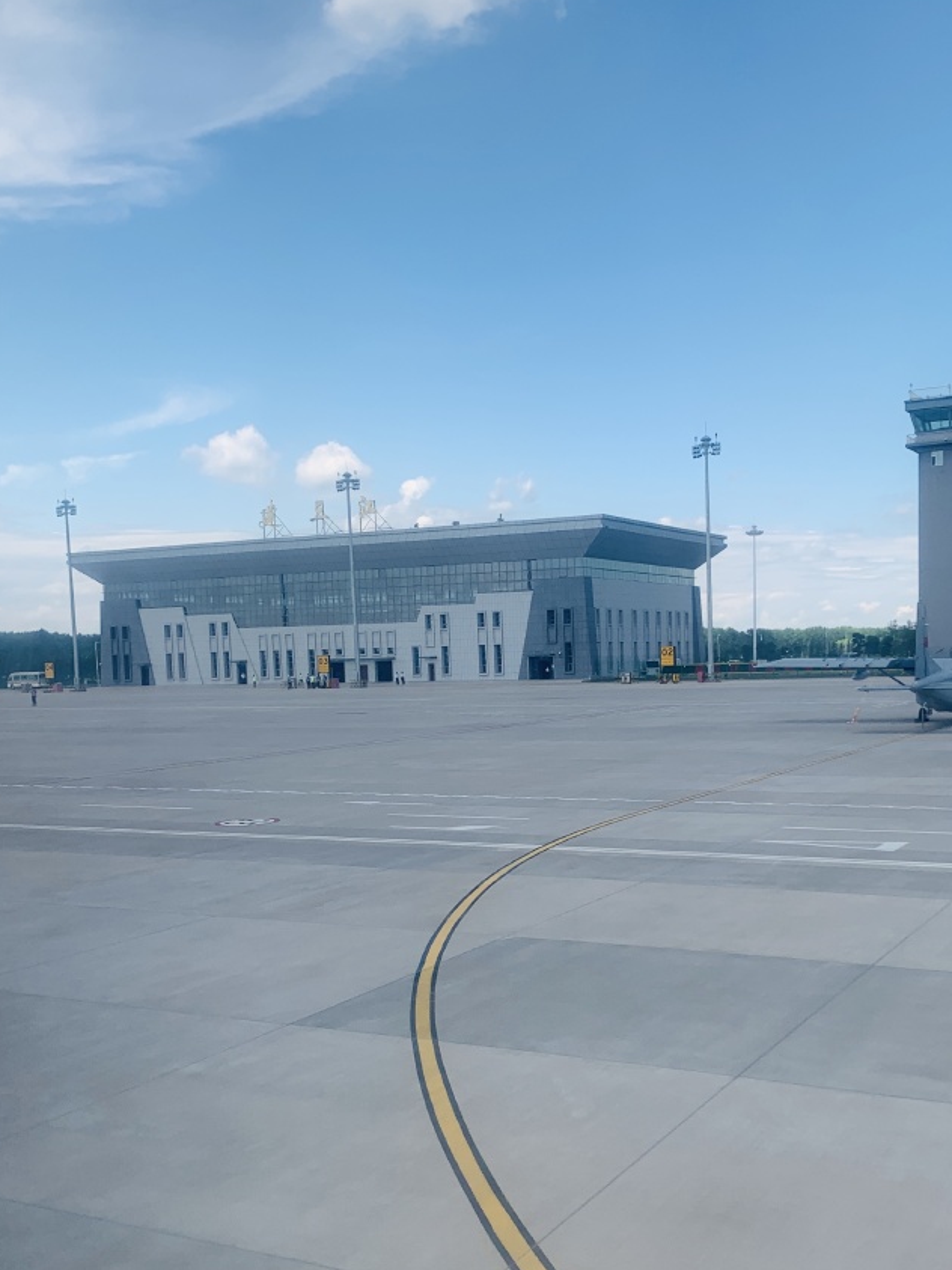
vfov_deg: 49.7
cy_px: 791
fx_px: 1357
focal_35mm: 37
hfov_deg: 38.4
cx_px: 595
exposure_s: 1/1282
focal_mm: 4.25
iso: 25
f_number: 1.8
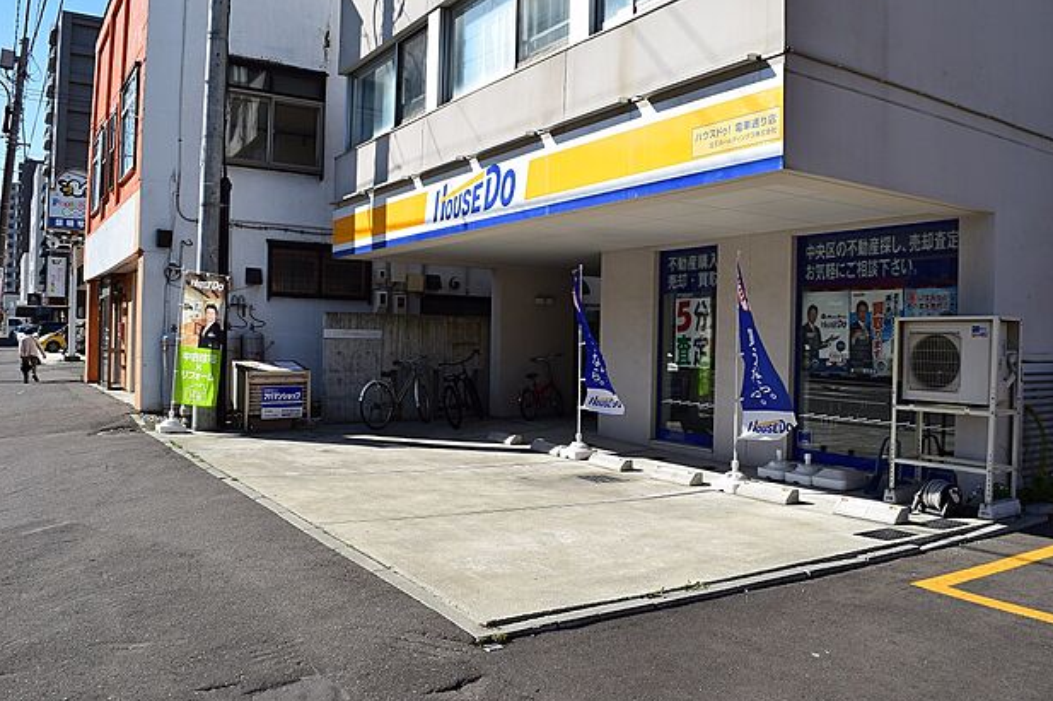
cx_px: 534
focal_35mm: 28
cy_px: 348
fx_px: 819
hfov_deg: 65.5
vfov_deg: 46.4
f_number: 11
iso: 400
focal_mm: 18
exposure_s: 1/500
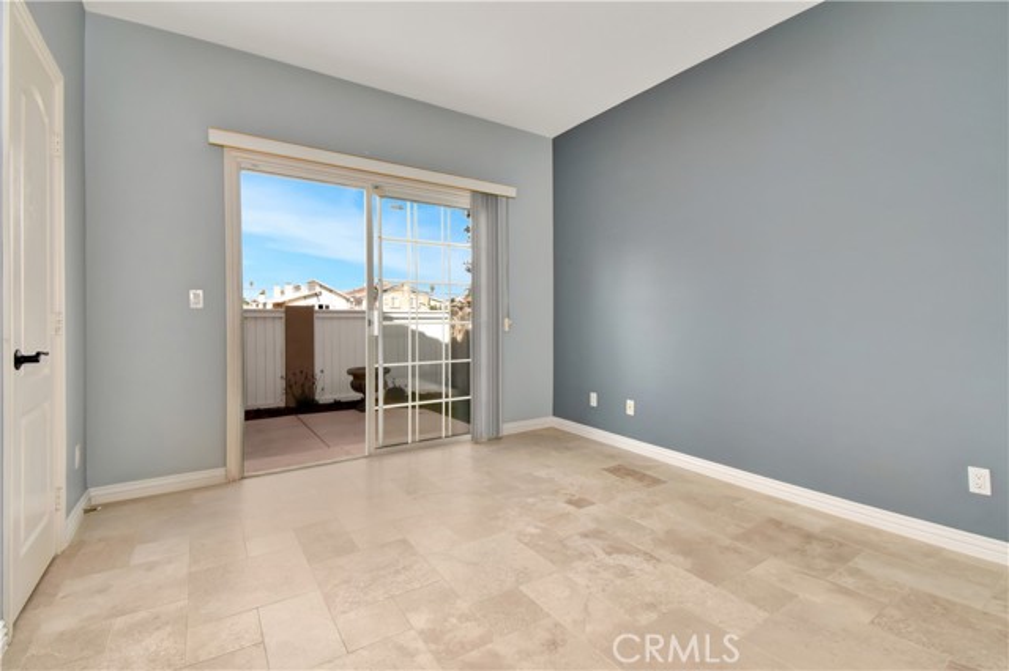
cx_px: 504
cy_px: 336
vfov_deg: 77.3
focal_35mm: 15
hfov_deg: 100.4
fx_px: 420
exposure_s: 1/160
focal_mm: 10
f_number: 8
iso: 800
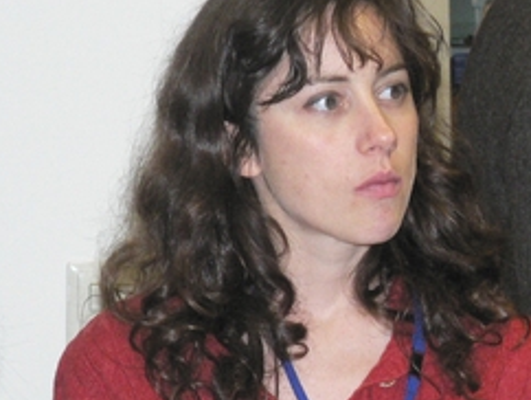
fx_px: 3578
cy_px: 154
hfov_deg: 8.5
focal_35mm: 233
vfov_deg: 6.4
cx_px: 497
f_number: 3.2
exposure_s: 1/60
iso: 400
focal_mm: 17.7
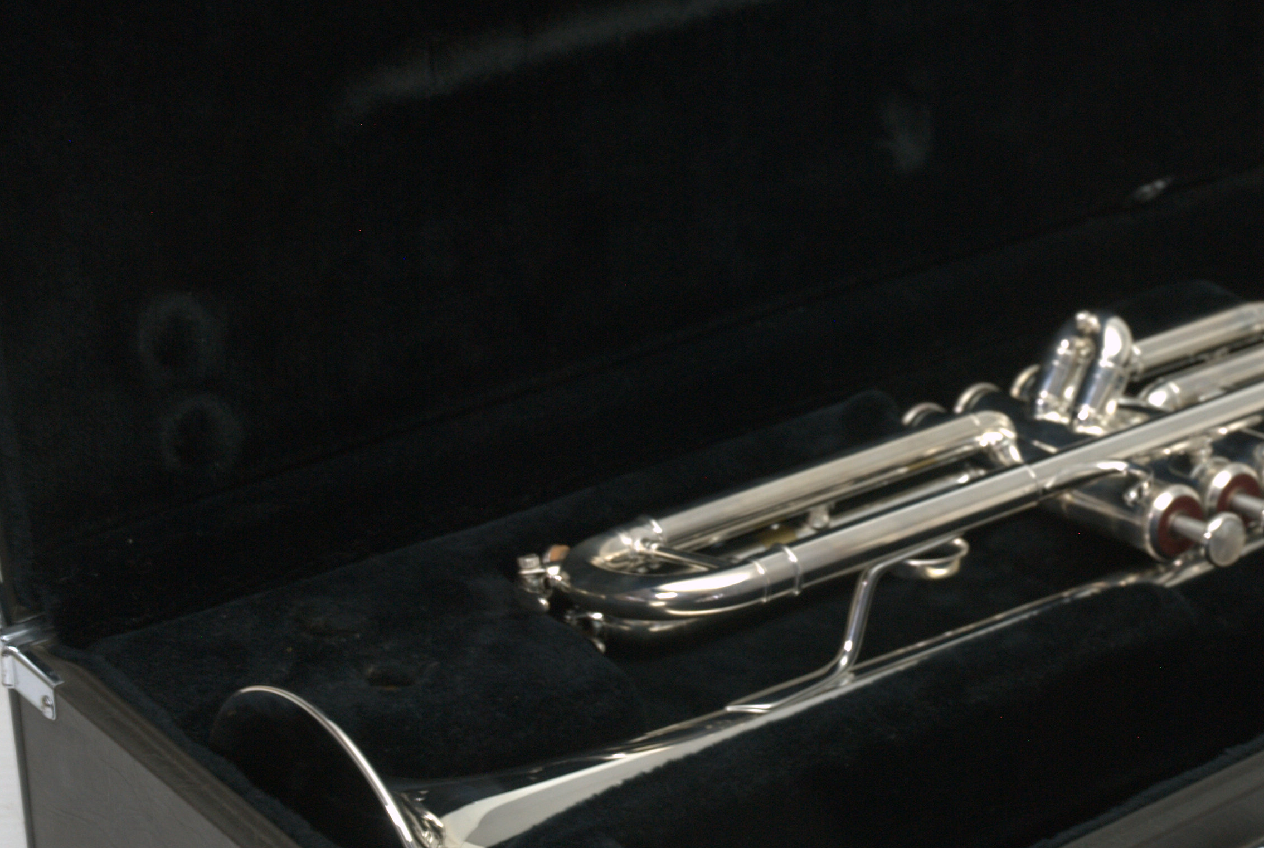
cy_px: 530
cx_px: 887
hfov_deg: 20.7
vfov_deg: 14.0
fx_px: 3448
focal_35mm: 98
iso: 100
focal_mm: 38
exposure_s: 1/2.5
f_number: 8
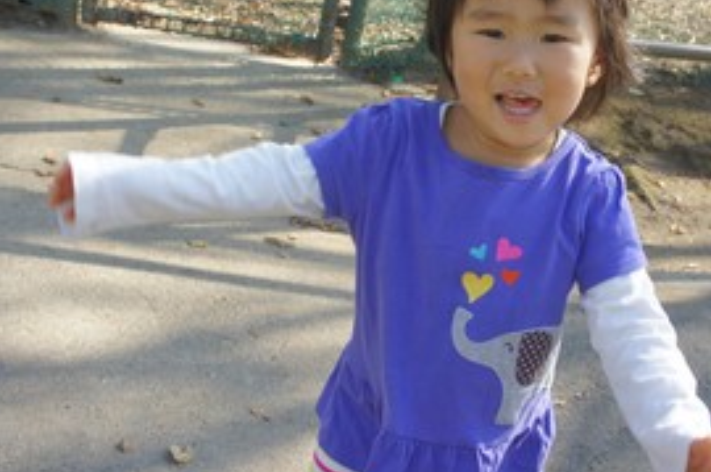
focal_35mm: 47
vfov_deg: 28.7
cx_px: 398
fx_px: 922
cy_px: 206
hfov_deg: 42.1
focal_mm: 21
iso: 200
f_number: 4.5
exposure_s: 1/250
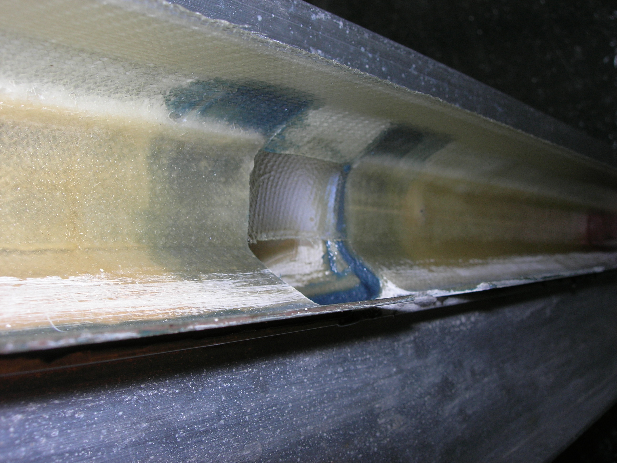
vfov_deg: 37.7
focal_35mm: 38
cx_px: 308
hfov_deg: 49.0
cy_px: 232
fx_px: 677
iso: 64
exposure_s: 1/60.1
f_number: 4.8
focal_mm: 7.8
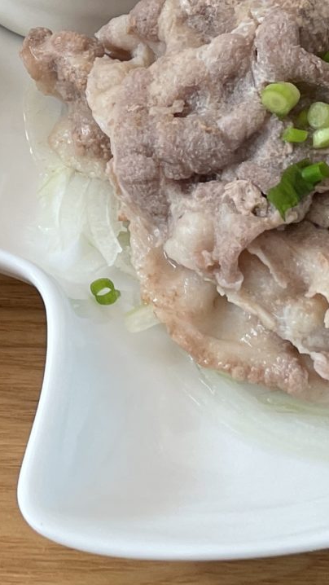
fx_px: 1566
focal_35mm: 101
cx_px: -160
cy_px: 77
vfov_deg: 20.8
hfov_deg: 11.5
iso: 125
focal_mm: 4.2
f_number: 1.6
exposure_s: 1/100
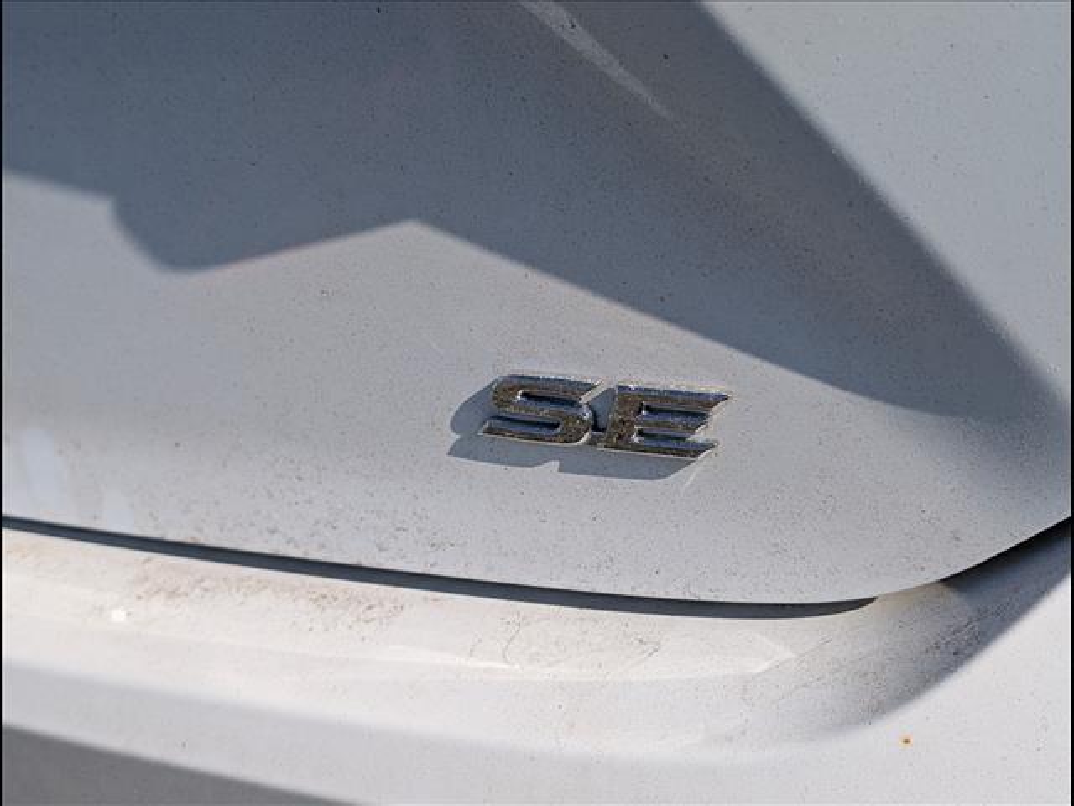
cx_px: 537
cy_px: 403
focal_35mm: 49
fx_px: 1520
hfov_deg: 38.9
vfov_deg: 29.7
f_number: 1.68
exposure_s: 1/1667
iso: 24
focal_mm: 6.9
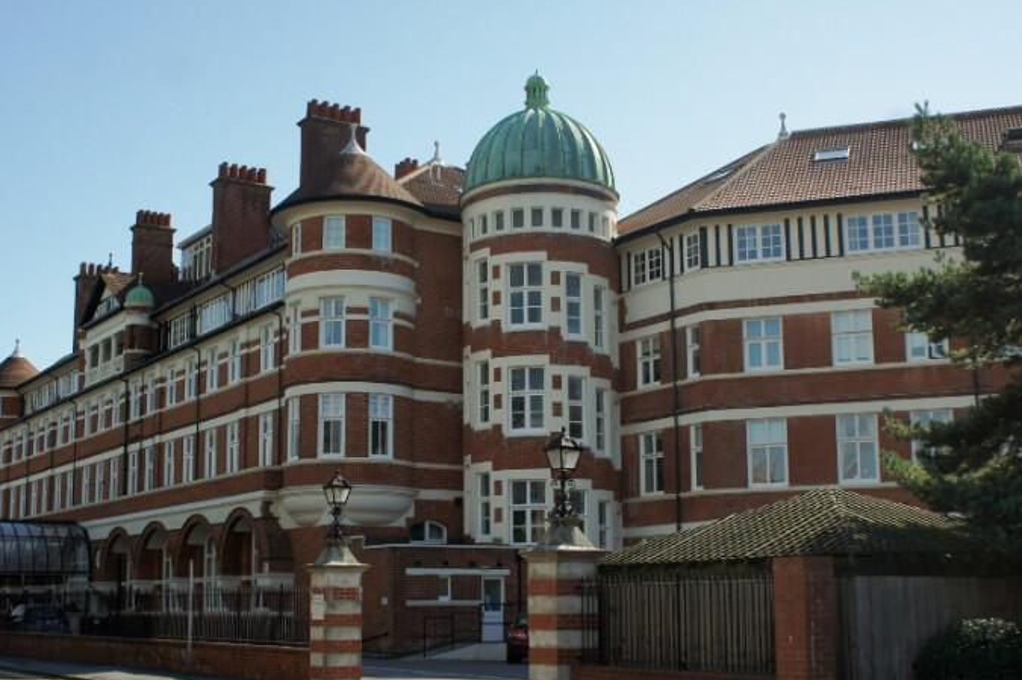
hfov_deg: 41.3
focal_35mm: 48
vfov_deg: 28.1
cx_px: 485
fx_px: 1355
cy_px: 401
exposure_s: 1/640
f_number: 7.1
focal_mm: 21
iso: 200
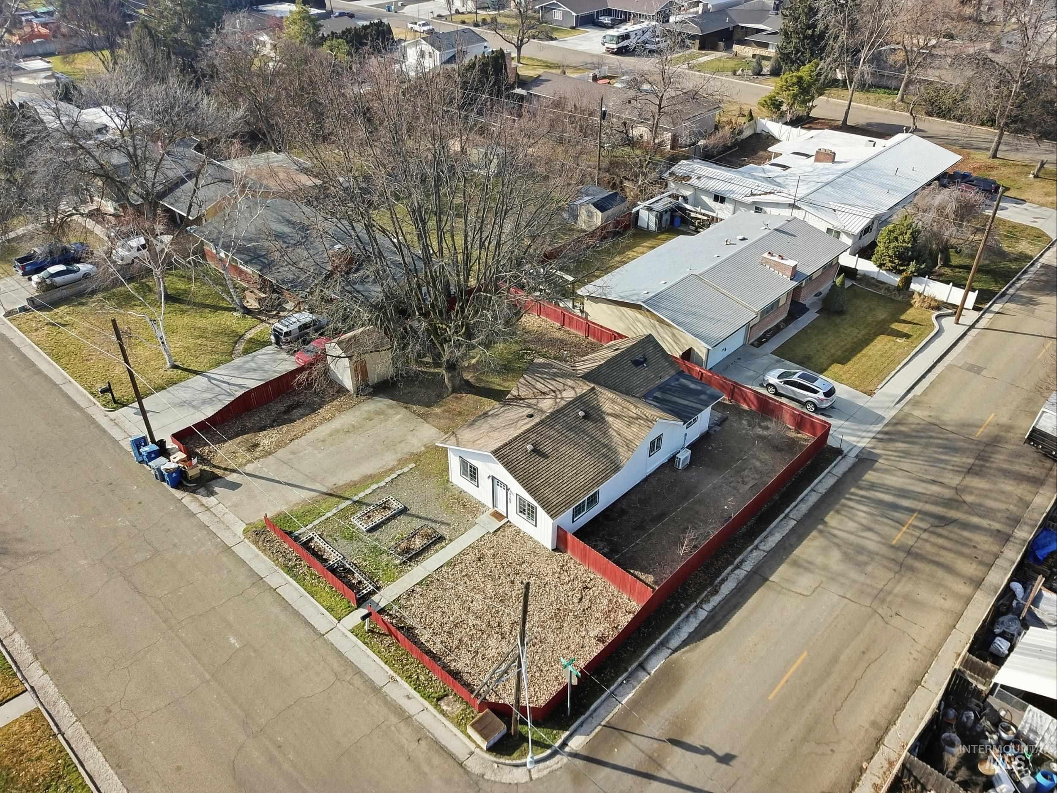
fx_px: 794
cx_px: 528
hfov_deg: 67.3
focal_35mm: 26
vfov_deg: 53.1
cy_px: 396
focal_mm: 4.7
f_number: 2.2
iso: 100
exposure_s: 1/971
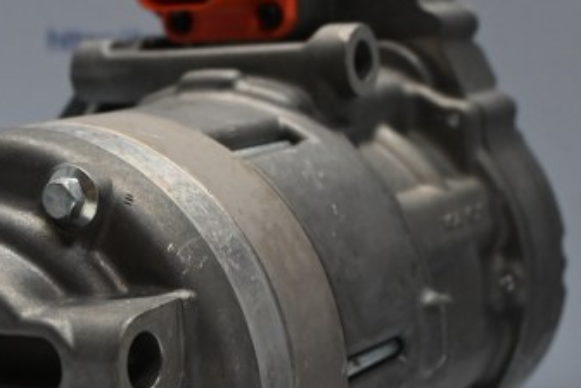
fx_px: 1439
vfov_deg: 15.3
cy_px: 261
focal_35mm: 89
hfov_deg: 22.7
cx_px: 199
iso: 1000
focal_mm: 25
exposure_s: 1/125
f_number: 4.2
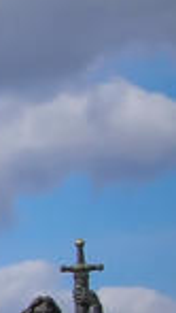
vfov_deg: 8.3
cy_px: 175
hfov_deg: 4.1
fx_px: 2159
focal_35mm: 261
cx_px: -681
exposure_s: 1/500
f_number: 11
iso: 160
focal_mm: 28
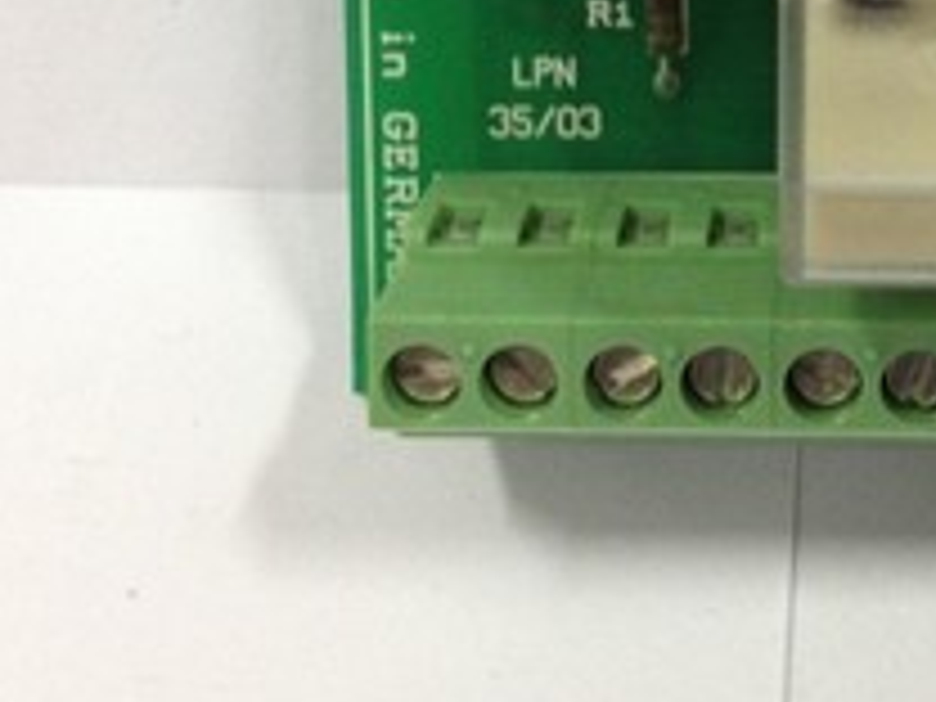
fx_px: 2271
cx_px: 886
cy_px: -97
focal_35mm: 84
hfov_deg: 22.6
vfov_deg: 16.9
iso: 125
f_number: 2.4
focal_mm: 4.28
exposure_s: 1/20
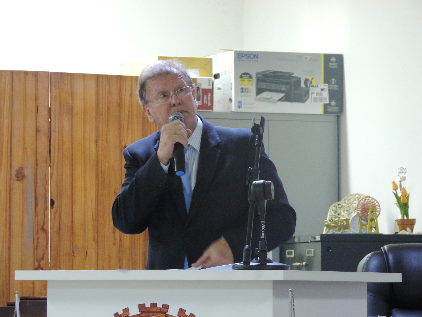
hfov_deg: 8.8
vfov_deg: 6.6
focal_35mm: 225
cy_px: 158
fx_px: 2743
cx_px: 211
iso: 800
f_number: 4.6
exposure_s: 1/8
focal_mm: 40.1
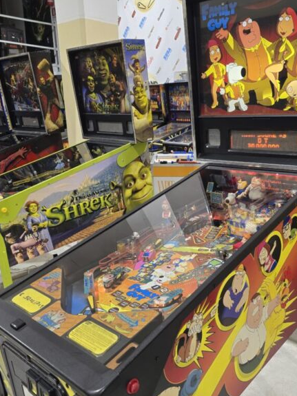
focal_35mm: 32
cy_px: 225
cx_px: 179
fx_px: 366
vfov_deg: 56.6
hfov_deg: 43.9
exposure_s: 1/100
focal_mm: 6.3
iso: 100
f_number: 1.7
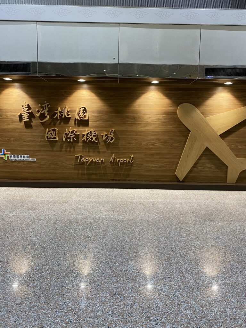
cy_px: 164
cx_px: 123
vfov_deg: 67.3
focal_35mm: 26
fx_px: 246
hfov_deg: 53.1
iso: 80
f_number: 1.8
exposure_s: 1/60
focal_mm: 4.25
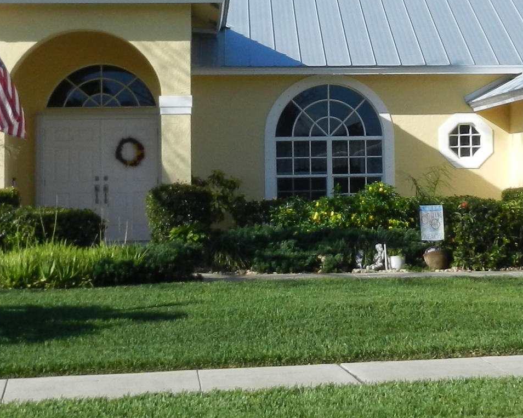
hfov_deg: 21.4
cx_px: 367
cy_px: 67
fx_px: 1377
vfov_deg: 17.1
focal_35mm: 89
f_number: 3.6
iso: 160
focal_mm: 5.1
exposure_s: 1/1250
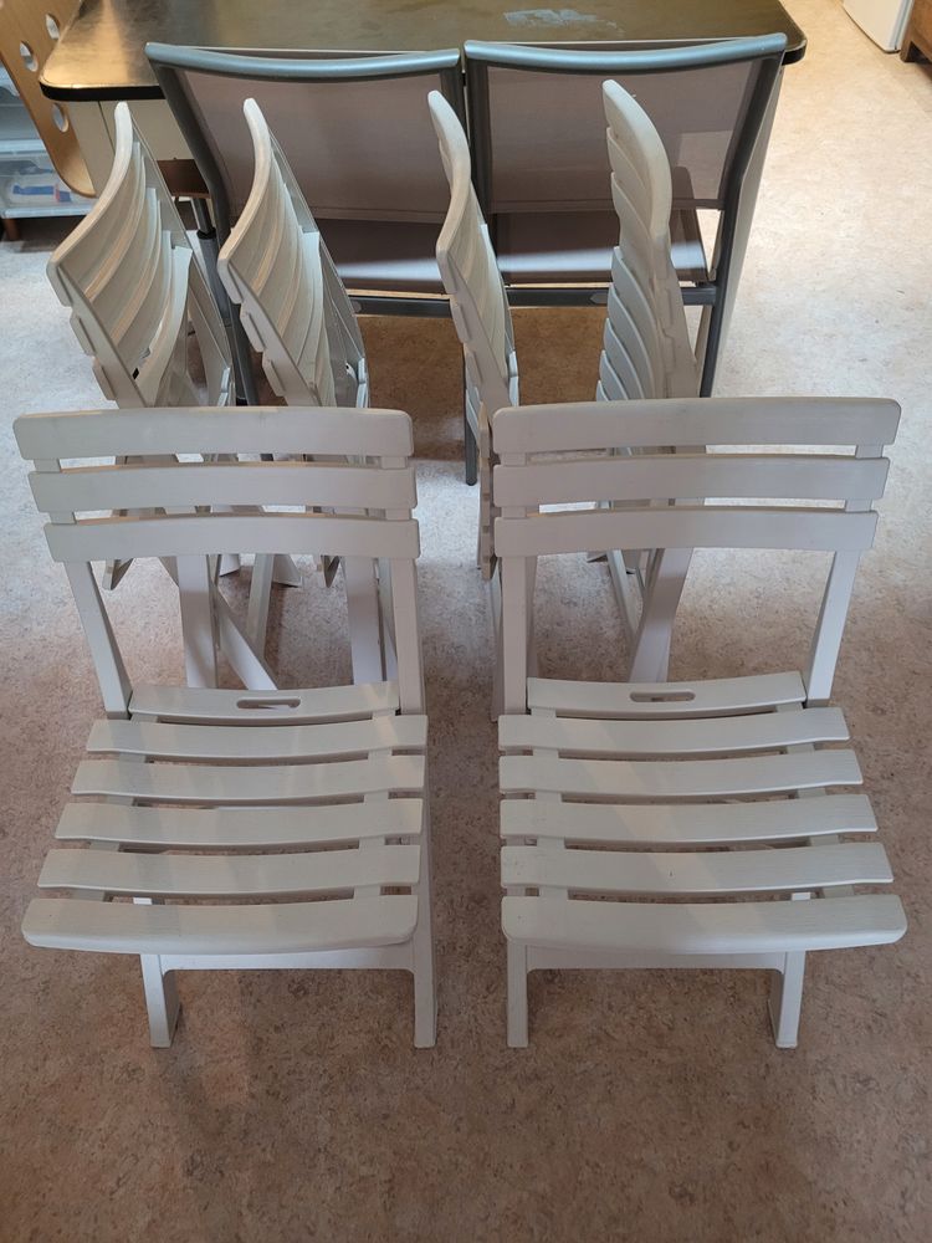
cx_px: 466
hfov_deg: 53.1
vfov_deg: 67.3
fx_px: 933
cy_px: 622
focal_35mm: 26
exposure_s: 1/33
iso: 500
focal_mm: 5.4
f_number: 1.8
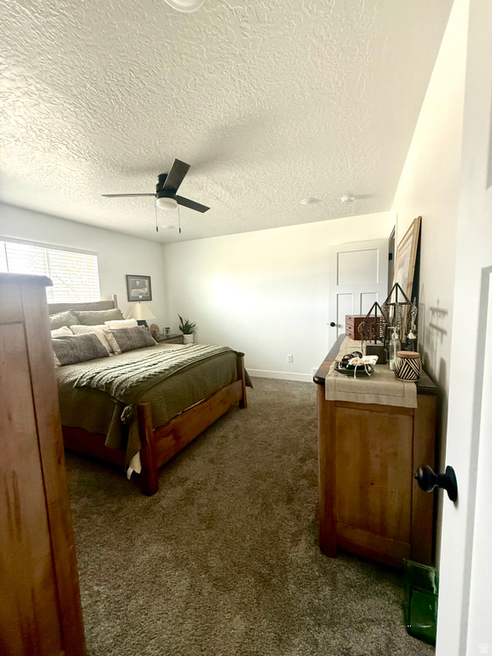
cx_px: 246
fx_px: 265
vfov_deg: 102.1
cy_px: 328
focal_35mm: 14
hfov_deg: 85.7
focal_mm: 2.22
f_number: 2.2
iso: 320
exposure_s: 1/94
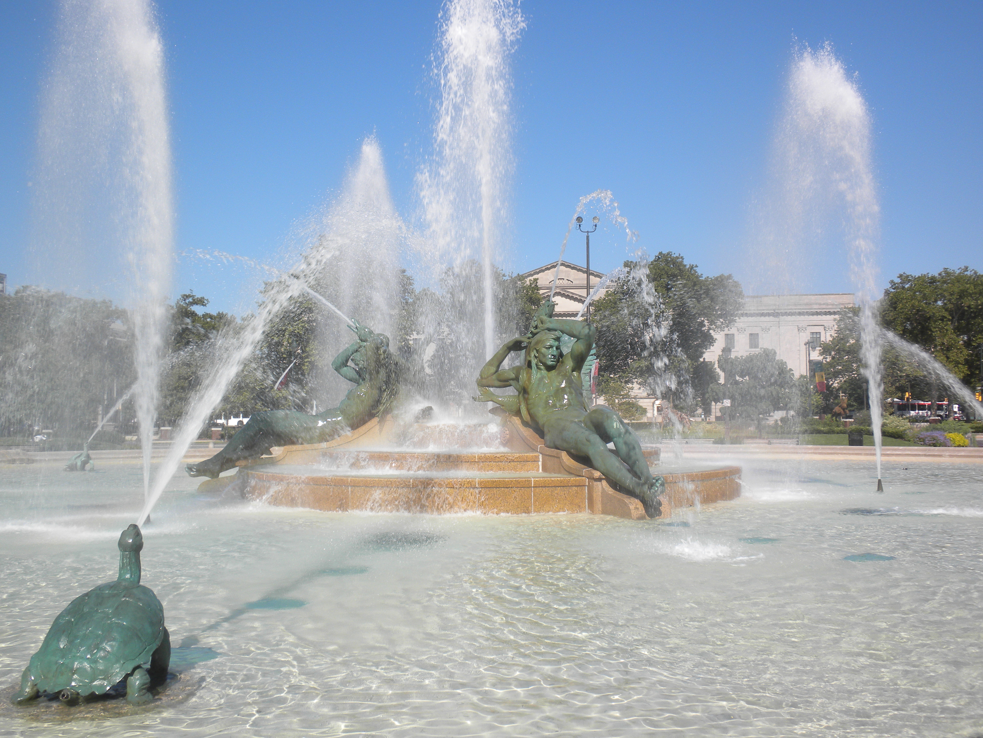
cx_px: 492
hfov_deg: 50.1
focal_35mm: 37
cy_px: 369
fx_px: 1051
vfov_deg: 38.7
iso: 64
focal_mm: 6.6
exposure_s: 1/123
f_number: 10
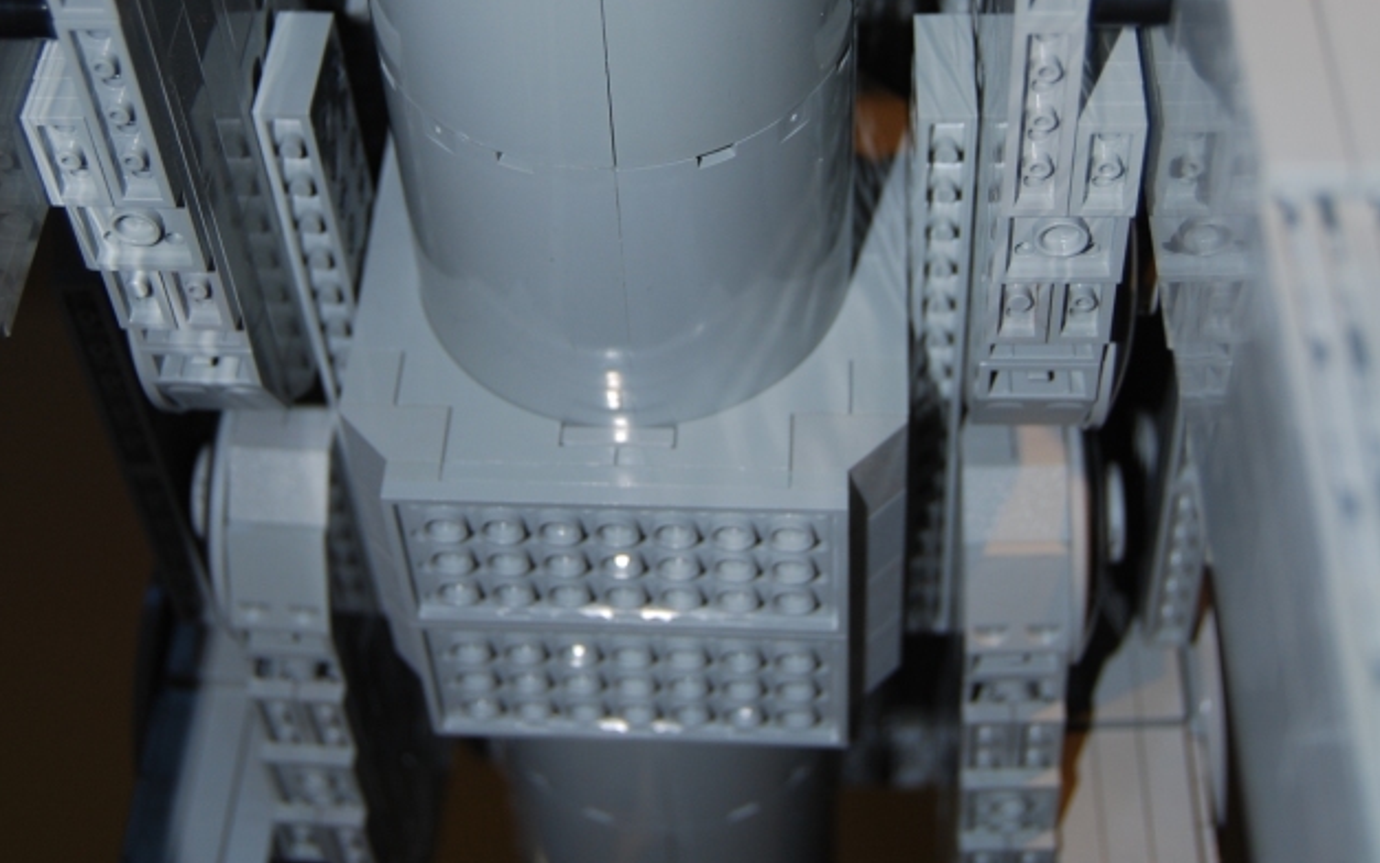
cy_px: 139
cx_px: 628
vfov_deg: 18.4
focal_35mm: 70
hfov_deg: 29.4
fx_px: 2633
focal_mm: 28
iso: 100
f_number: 4.2
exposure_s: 1/125
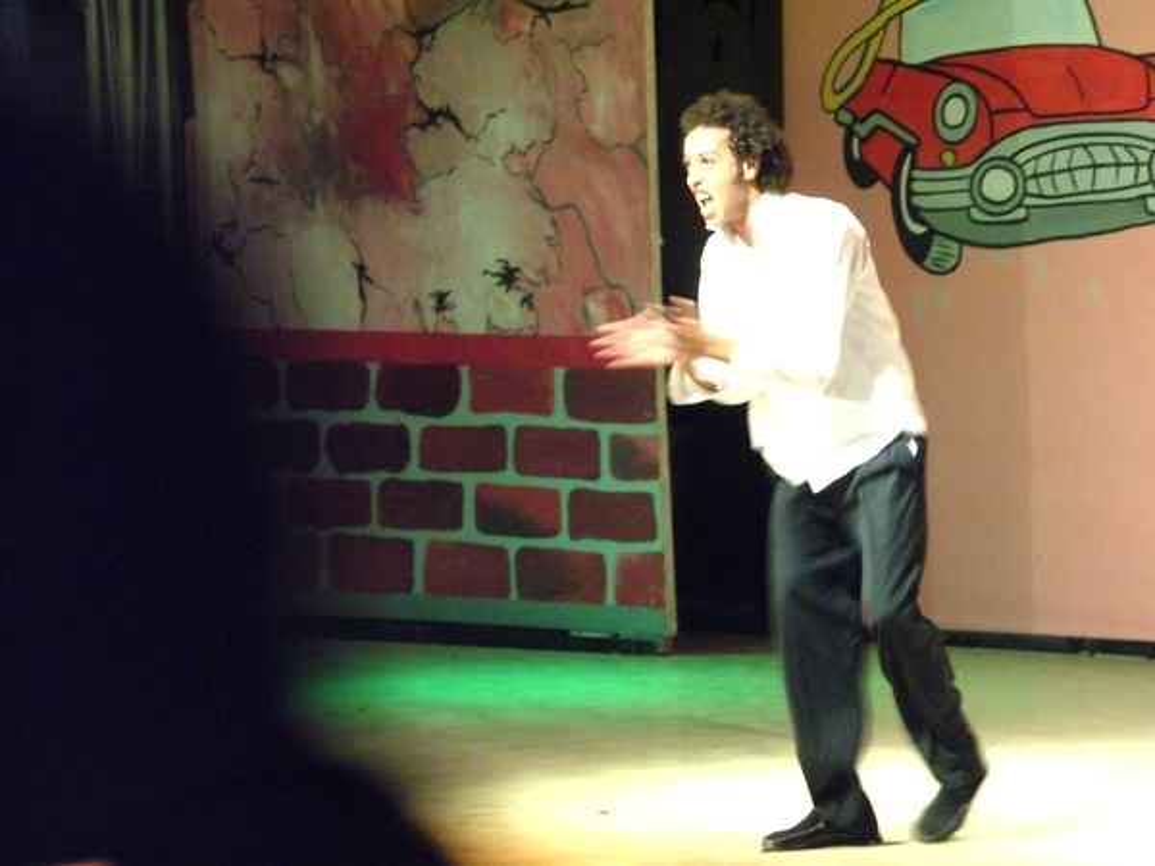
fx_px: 6173
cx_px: 578
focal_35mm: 185
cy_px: 433
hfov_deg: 10.7
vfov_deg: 8.0
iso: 640
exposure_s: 1/24
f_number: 4.8
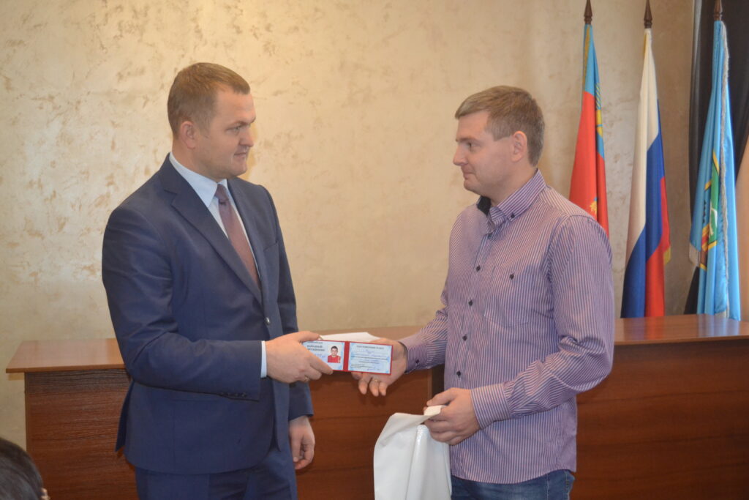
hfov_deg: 43.6
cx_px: 374
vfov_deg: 29.9
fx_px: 936
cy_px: 250
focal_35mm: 45
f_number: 4.5
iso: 2500
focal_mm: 30
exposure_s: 1/60
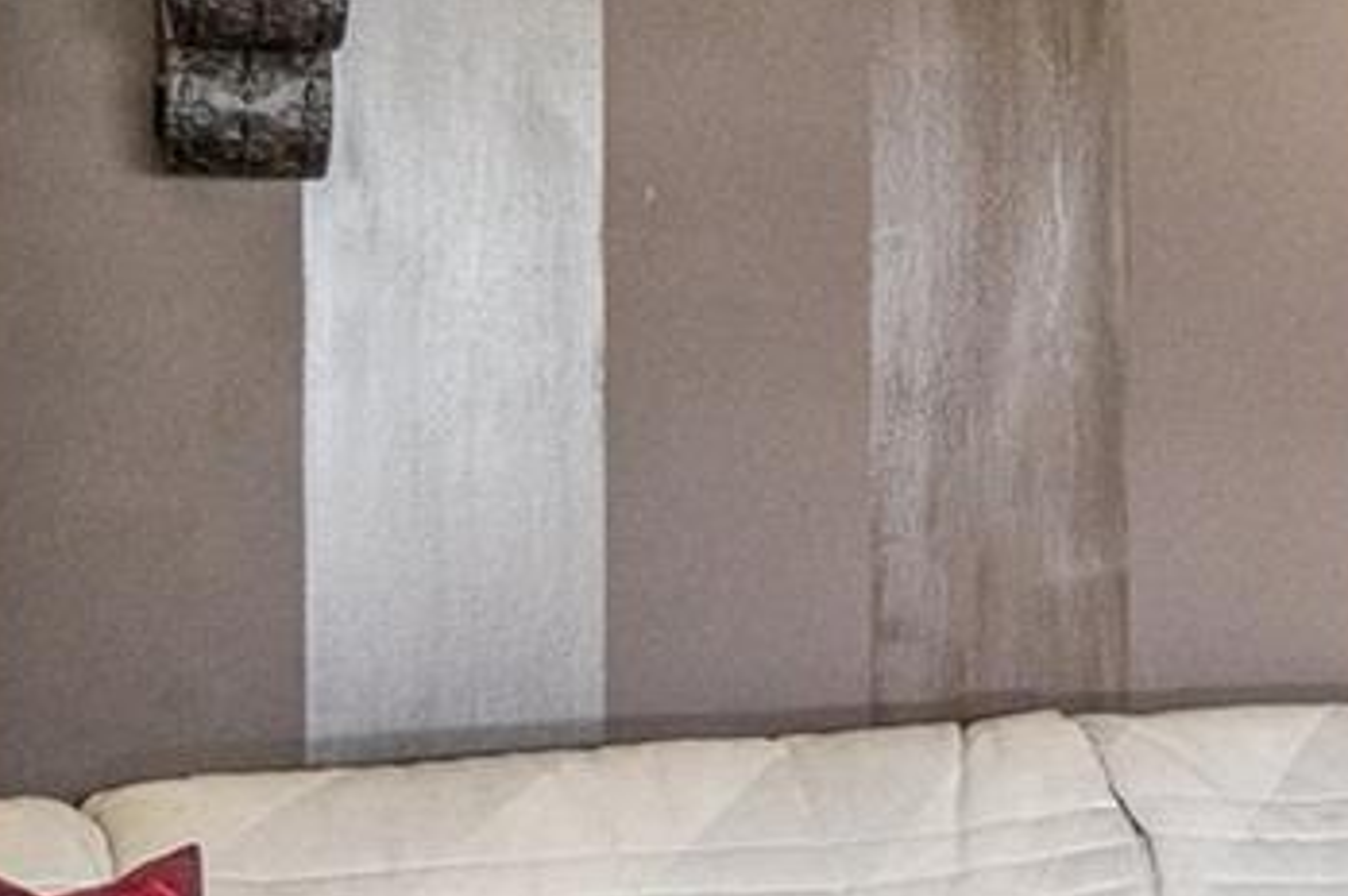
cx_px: 2866
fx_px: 3516
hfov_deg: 15.8
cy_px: 450
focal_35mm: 94
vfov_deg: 14.5
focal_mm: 16
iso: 2000
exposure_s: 1/80
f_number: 5.6
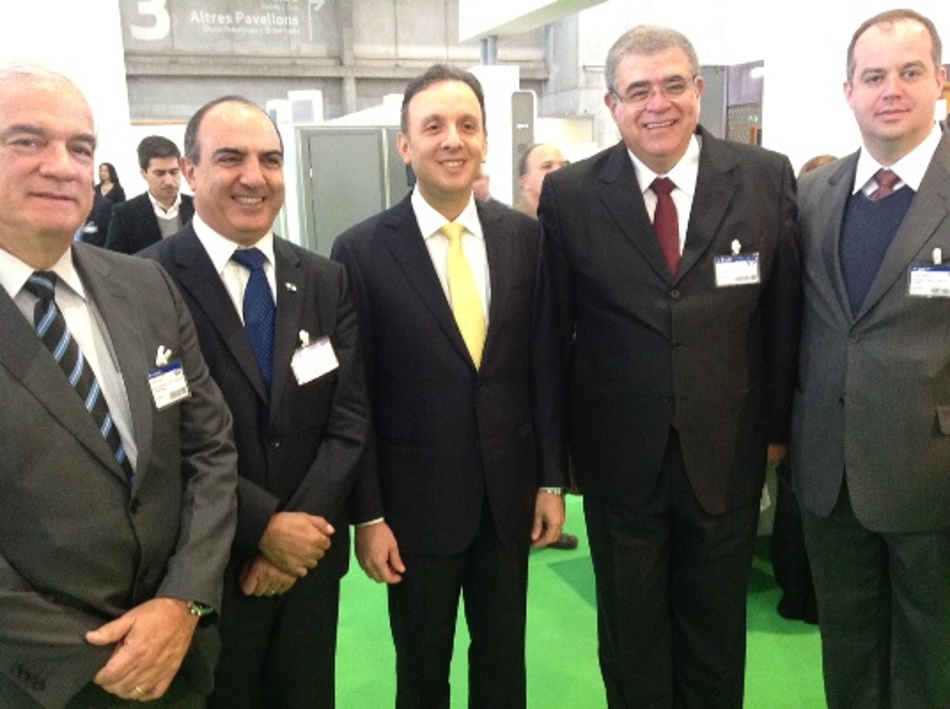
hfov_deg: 52.7
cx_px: 475
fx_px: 959
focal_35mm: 35
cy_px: 354
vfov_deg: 40.6
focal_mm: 4.28
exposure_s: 1/15
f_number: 2.4
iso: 500
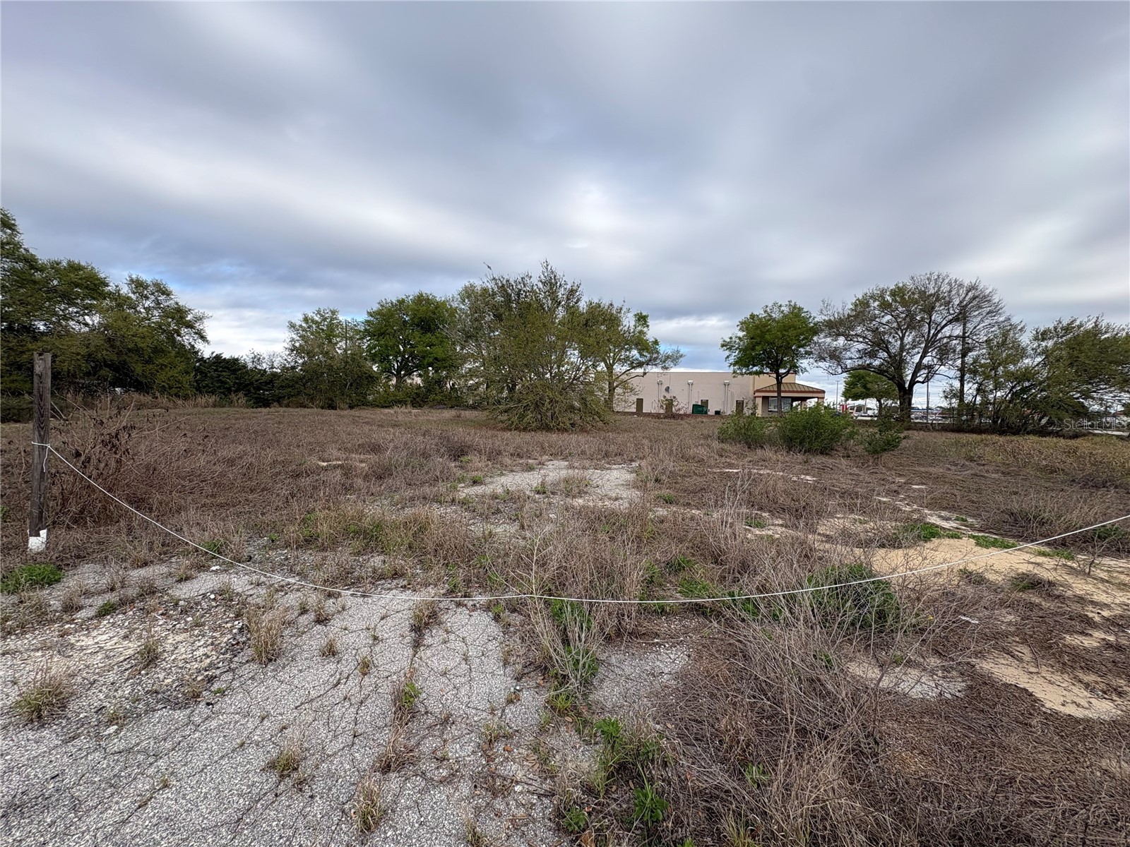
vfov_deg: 85.7
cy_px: 424
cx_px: 565
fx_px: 457
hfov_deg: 102.1
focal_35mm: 14
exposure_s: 1/615
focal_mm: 2.22
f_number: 2.2
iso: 40
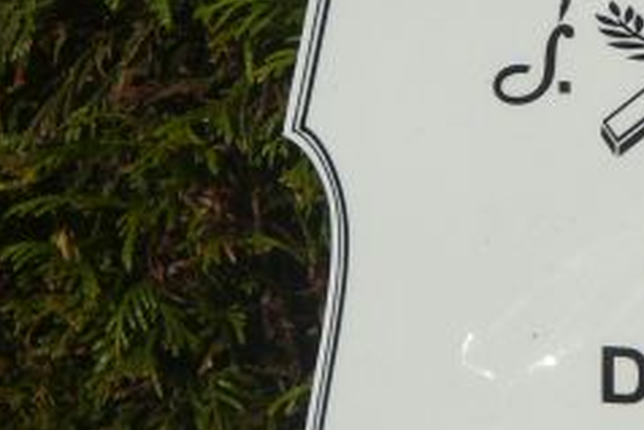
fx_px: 7410
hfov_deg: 5.0
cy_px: 343
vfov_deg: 3.3
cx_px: 728
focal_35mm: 414
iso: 80
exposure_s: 1/500
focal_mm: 22
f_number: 6.3
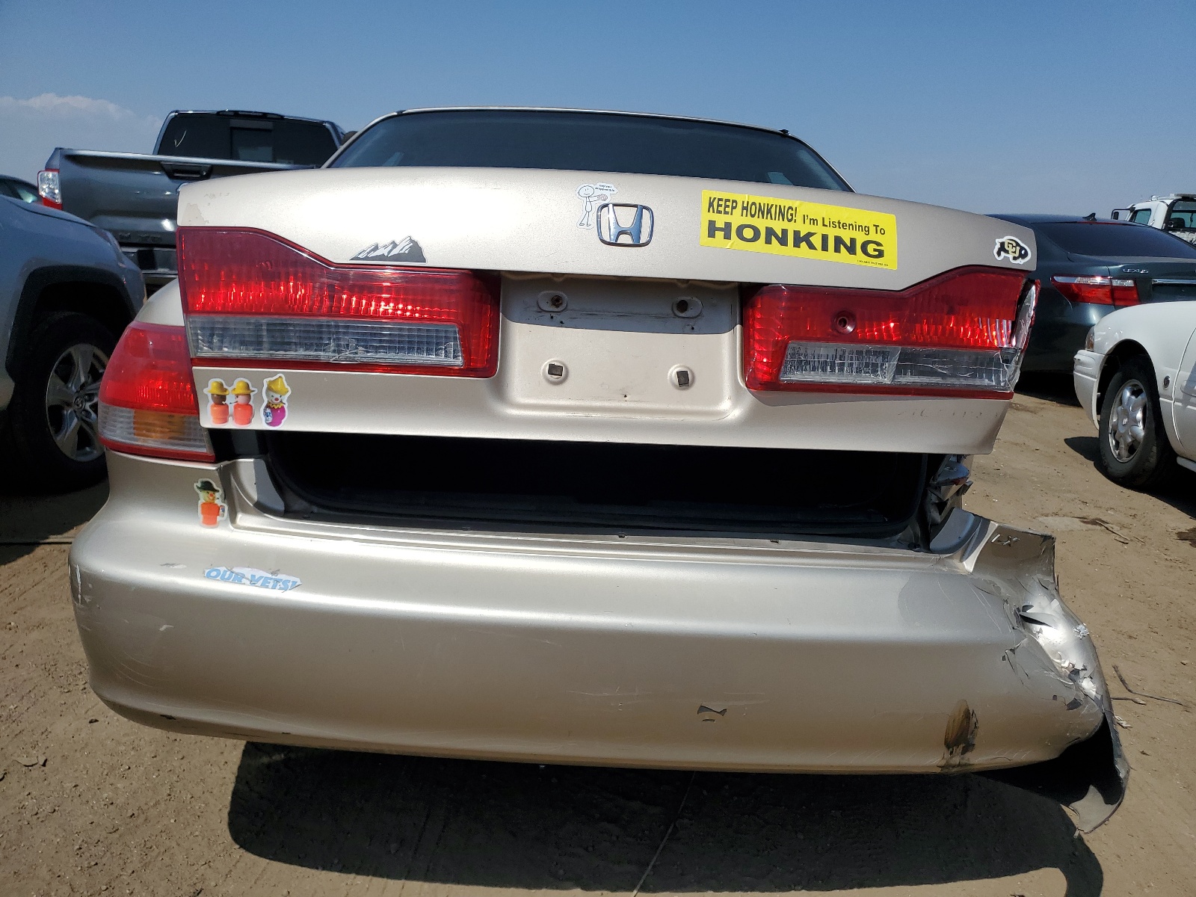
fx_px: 898
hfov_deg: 67.3
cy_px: 448
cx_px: 598
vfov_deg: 53.1
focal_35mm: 26
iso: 52
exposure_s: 1/10000
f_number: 1.5
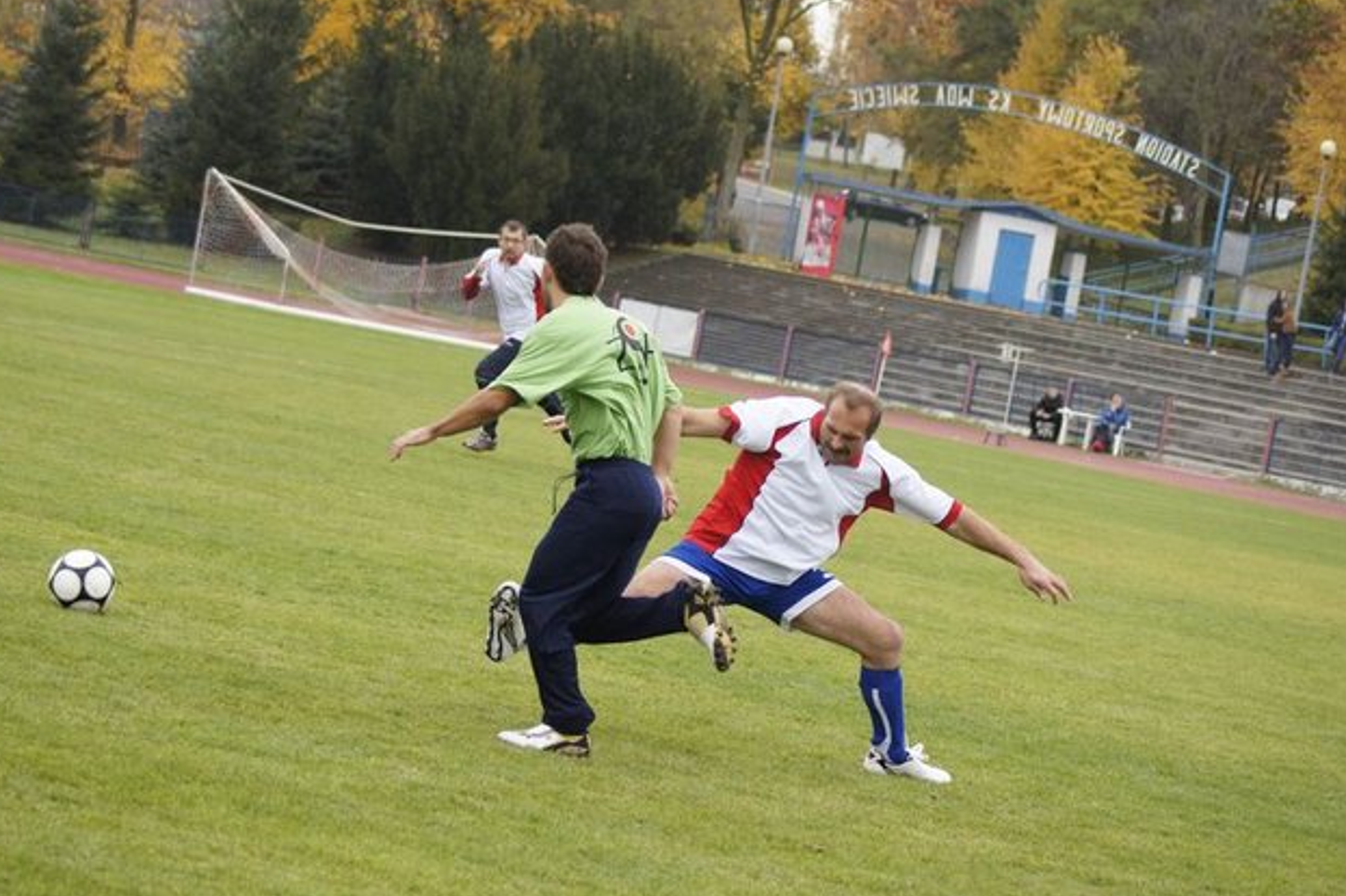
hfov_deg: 17.4
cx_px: 673
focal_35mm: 118
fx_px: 4392
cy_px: 446
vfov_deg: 11.6
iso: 1600
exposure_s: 1/1250
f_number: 5
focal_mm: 75
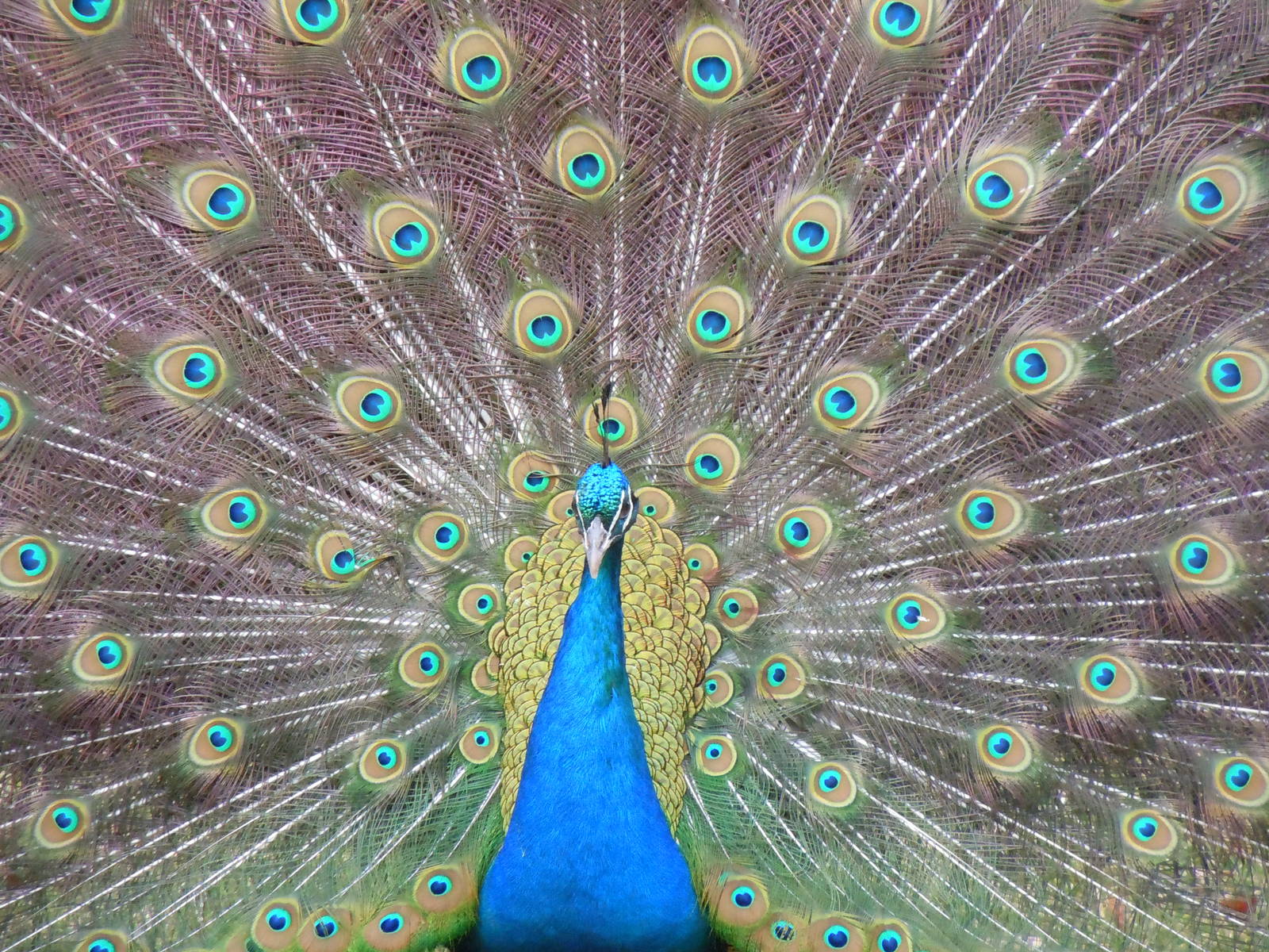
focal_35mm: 300
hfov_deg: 6.6
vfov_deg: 5.0
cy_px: 476
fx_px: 10998
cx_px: 634
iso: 1000
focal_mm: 54
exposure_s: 1/250
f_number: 5.6
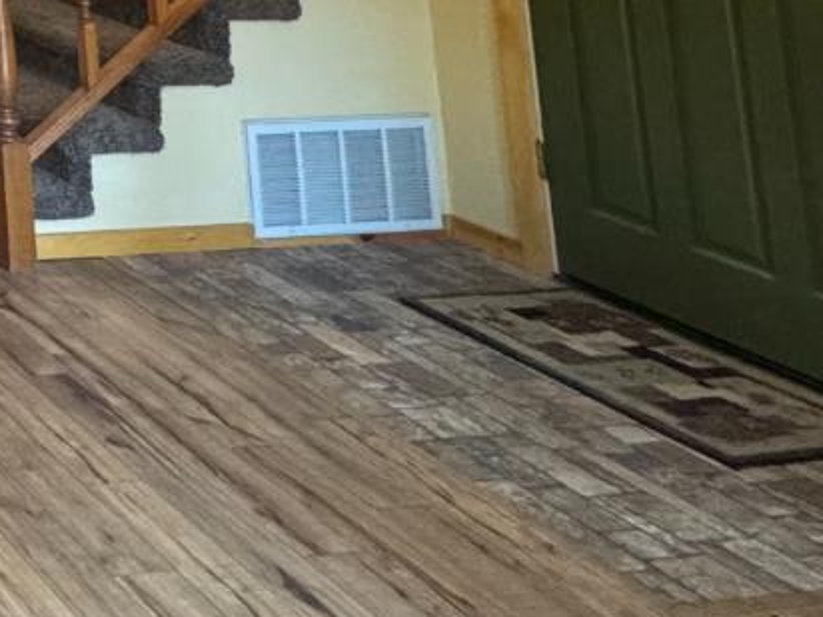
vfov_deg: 21.6
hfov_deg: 23.2
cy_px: -410
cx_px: -603
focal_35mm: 51
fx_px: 1213
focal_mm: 2.22
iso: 250
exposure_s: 1/60
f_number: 2.2
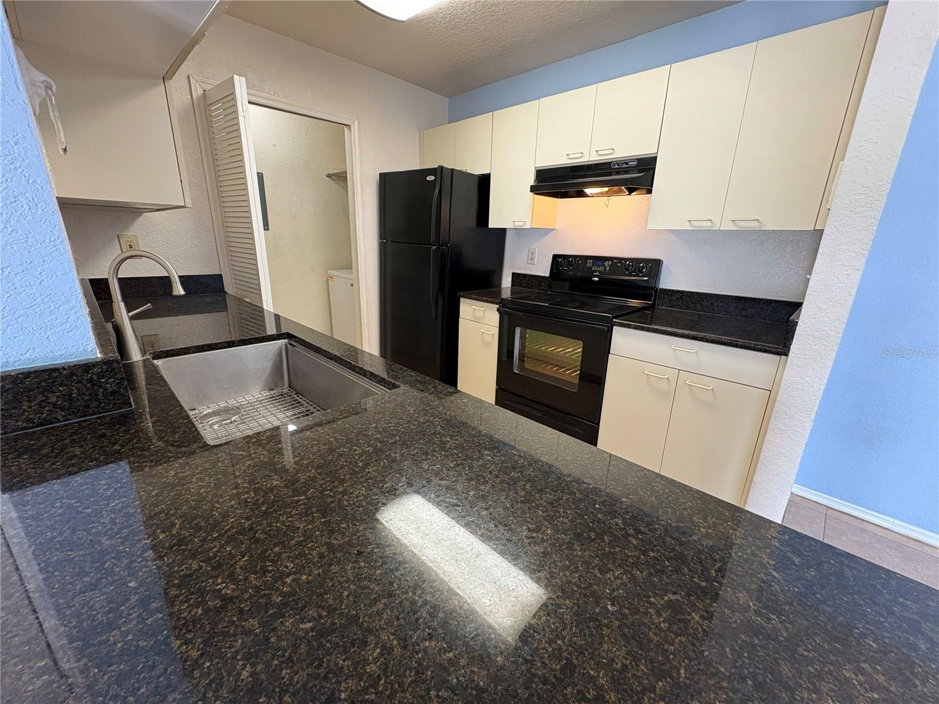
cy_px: 352
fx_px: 380
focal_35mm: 14
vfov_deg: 85.7
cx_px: 470
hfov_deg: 102.1
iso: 200
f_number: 2.2
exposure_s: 1/60
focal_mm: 2.22
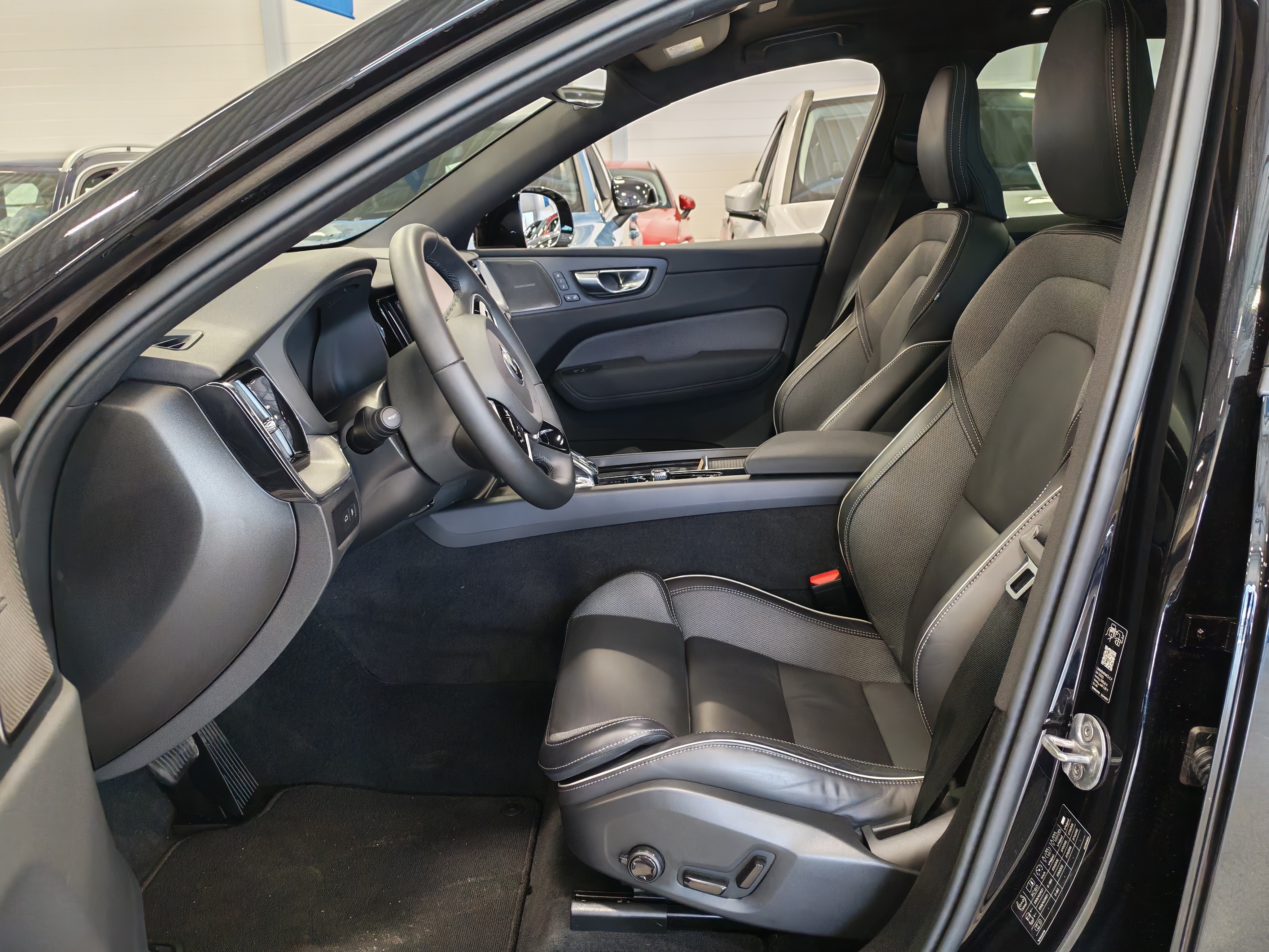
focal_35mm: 30
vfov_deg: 46.8
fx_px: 1100
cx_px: 634
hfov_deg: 60.0
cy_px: 476
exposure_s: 1/100
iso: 800
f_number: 1.9
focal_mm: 6.12
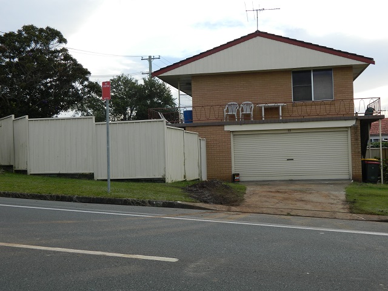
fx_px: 527
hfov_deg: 40.4
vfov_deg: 30.9
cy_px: 146
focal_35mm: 47
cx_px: 194
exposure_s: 1/160
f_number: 3.6
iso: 80
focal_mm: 8.4
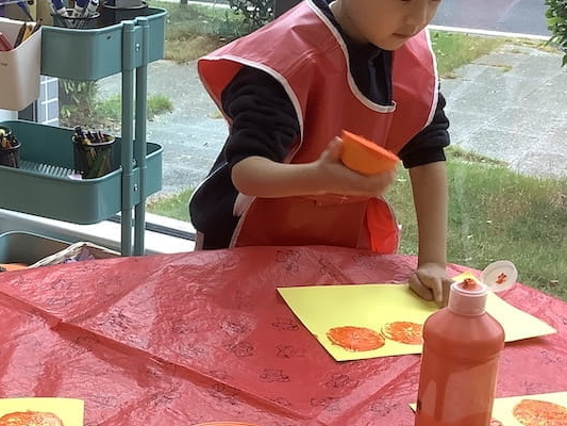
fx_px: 1049
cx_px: 153
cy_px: 276
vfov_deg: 22.9
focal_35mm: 64
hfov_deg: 29.8
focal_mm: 3.3
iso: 64
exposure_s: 1/60
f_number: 2.4
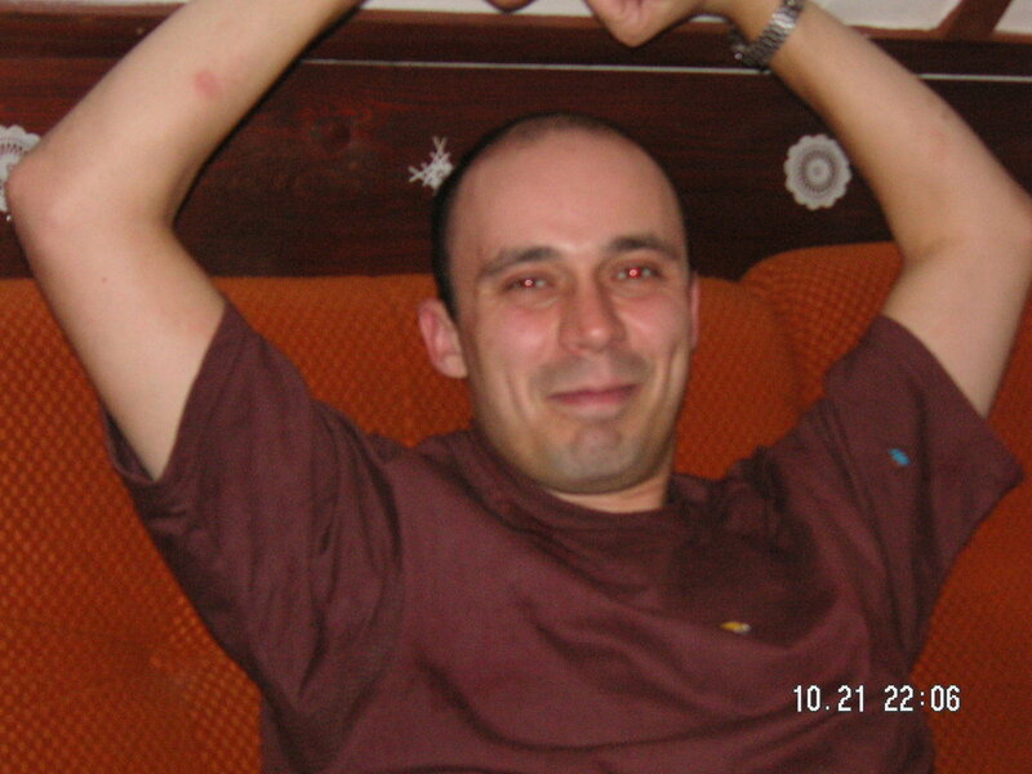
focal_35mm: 87
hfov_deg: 22.5
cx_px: 516
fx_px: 2594
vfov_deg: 17.0
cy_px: 387
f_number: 4.7
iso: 160
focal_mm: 14.4
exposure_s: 1/90
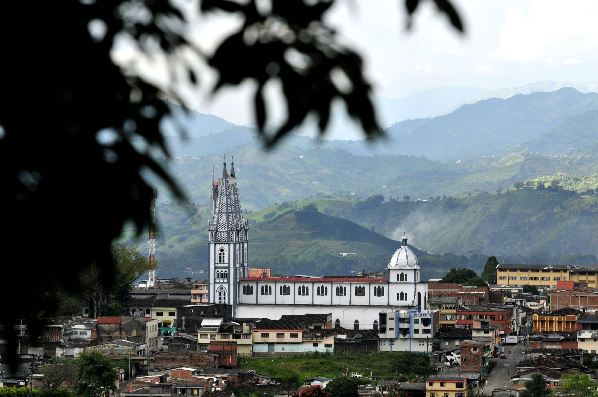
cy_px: 198
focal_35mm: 225
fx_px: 3733
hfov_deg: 9.2
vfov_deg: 6.1
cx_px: 299
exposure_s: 1/125
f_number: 5.6
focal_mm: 150
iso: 200
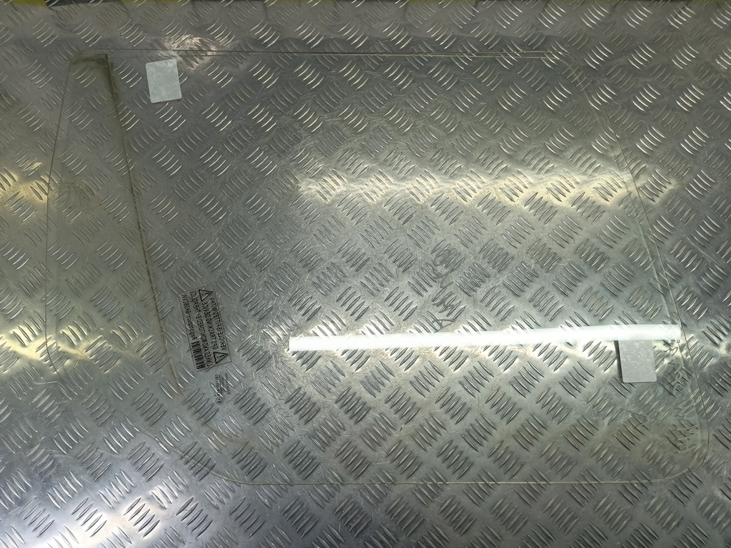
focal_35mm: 23
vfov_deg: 58.9
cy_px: 274
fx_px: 486
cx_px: 366
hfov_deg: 73.9
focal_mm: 4.11
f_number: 1.6
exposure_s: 1/100
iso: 114
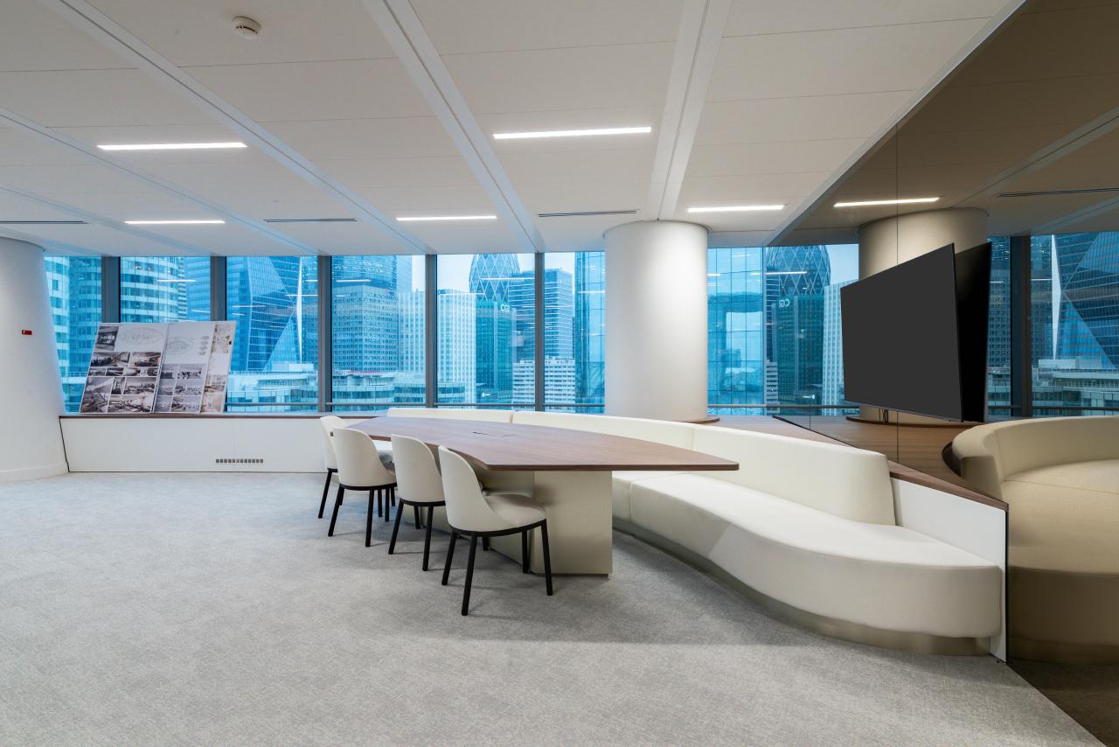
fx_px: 529
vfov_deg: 70.5
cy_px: 374
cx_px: 560
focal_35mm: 17
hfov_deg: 93.3
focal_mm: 17
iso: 1600
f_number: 11
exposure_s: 1/320
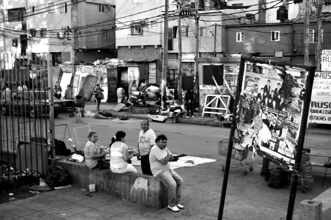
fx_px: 482
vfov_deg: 25.7
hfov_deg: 37.9
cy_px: 110
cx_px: 166
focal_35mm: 52
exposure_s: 1/125
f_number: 5.6
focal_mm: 35
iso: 200
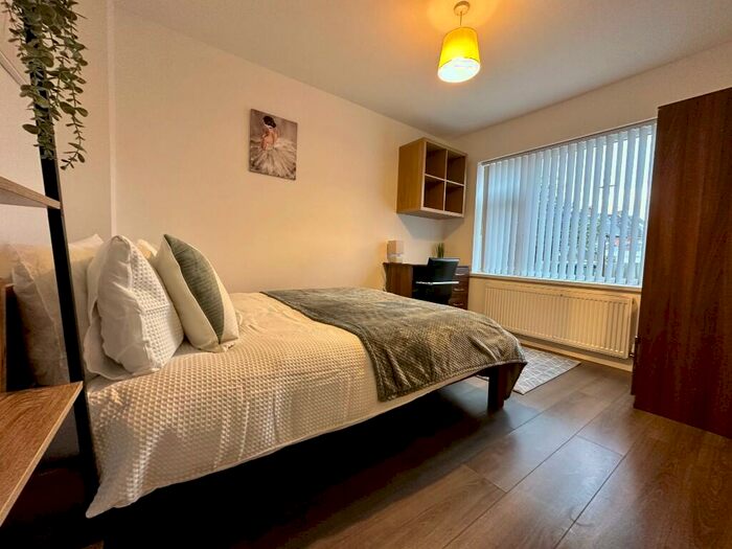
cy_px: 274
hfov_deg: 102.1
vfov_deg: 85.7
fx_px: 296
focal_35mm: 14
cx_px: 366
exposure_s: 1/50
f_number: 2.2
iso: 250
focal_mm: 2.22
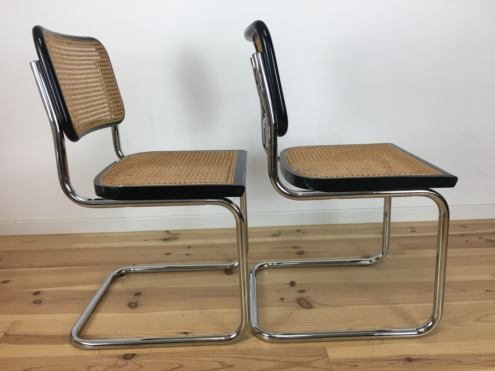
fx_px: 415
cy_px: 186
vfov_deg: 48.2
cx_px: 248
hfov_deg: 61.7
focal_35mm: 29
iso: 40
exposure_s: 1/33
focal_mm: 4.15
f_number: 2.2
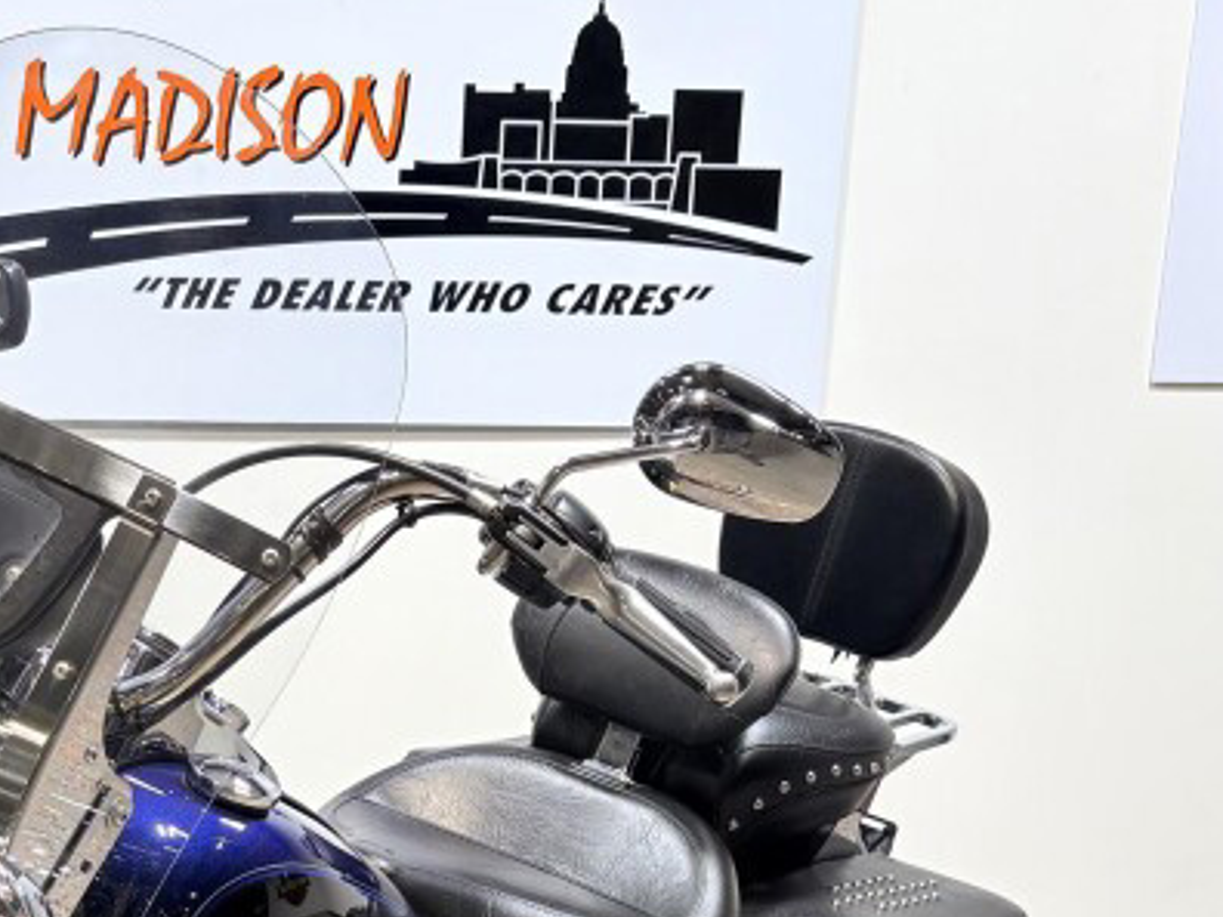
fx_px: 2473
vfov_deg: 20.1
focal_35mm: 70
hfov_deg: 26.8
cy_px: 1000
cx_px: 110
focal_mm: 5.96
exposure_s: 1/120
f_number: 1.6
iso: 40
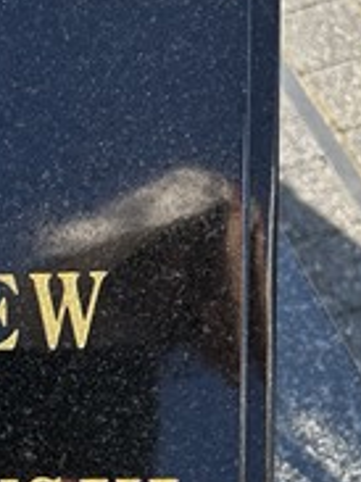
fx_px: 1197
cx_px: -108
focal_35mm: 86
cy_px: 510
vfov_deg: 21.7
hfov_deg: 16.2
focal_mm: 5.7
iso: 50
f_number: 1.5
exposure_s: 1/769
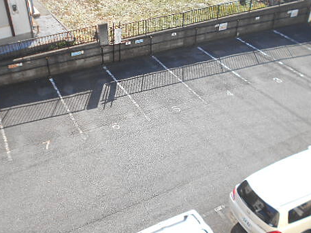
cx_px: 144
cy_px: 121
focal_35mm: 42
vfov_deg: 34.4
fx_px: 377
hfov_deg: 44.7
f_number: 3.4
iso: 80
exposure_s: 1/320
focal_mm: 5.1
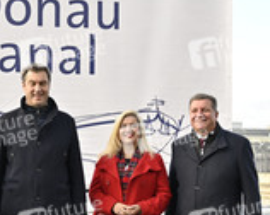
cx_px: 16
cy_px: 177
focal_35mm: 75
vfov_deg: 20.1
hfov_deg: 24.5
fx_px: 599
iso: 64
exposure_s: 1/320
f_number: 2.8
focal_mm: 28
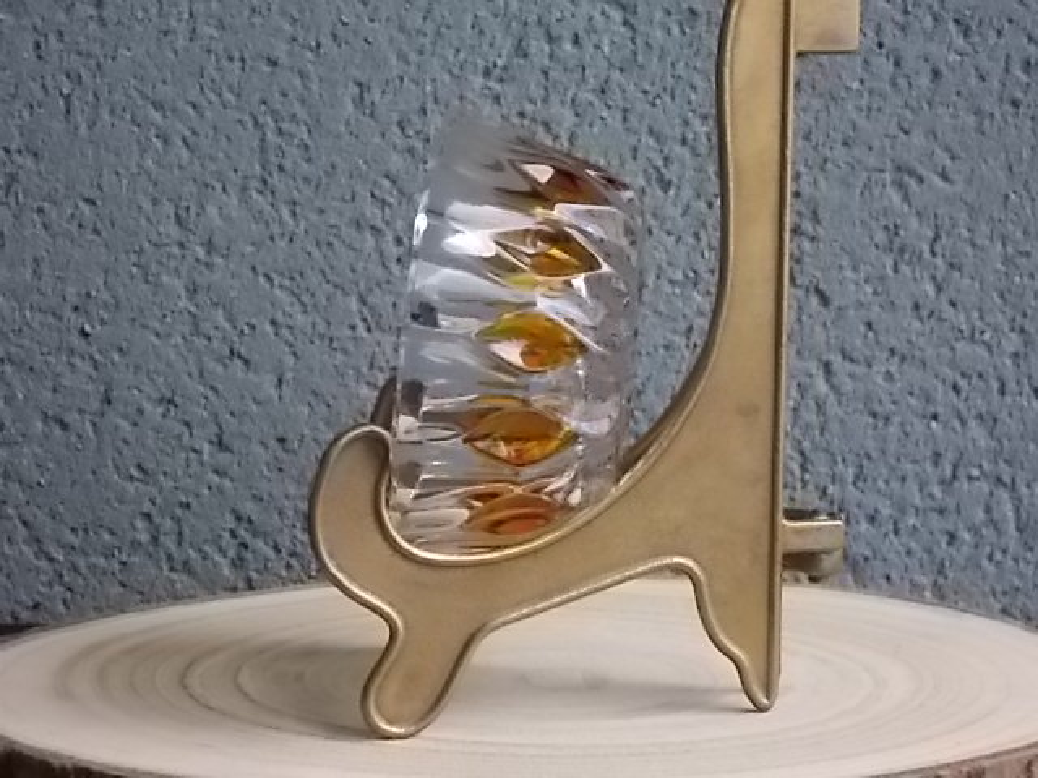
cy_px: 389
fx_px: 3388
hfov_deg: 17.4
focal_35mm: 113
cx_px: 519
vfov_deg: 13.1
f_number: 6
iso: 560
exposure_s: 1/250
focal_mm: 20.1
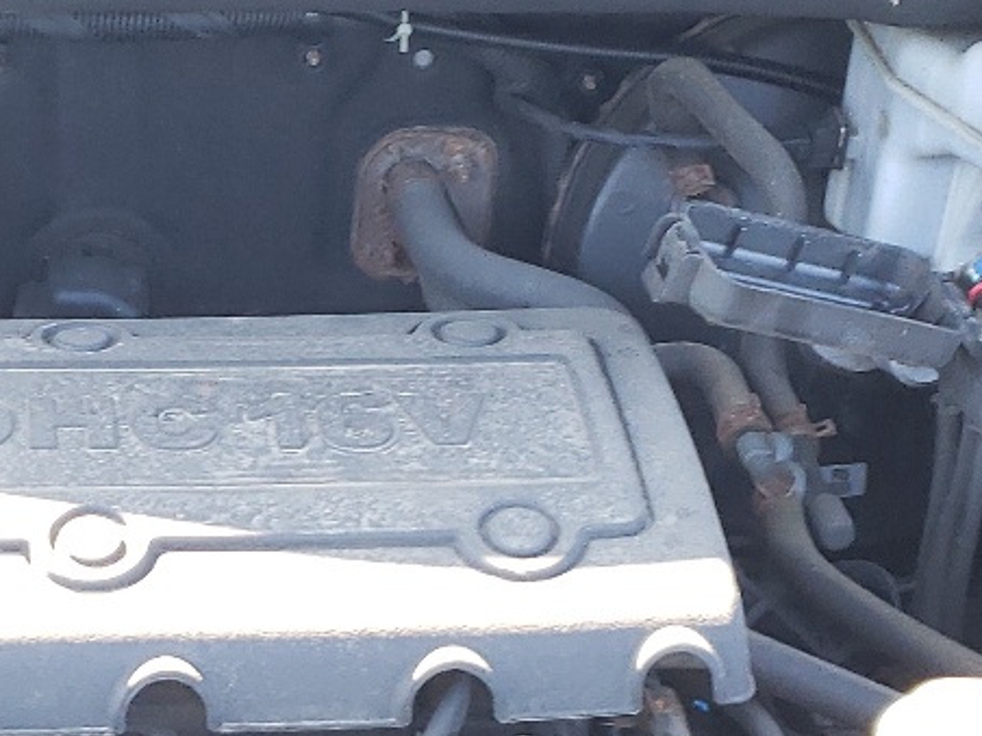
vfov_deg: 15.9
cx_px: 276
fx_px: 2610
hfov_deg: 21.2
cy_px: 643
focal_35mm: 92
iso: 97
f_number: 1.5
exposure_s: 1/120
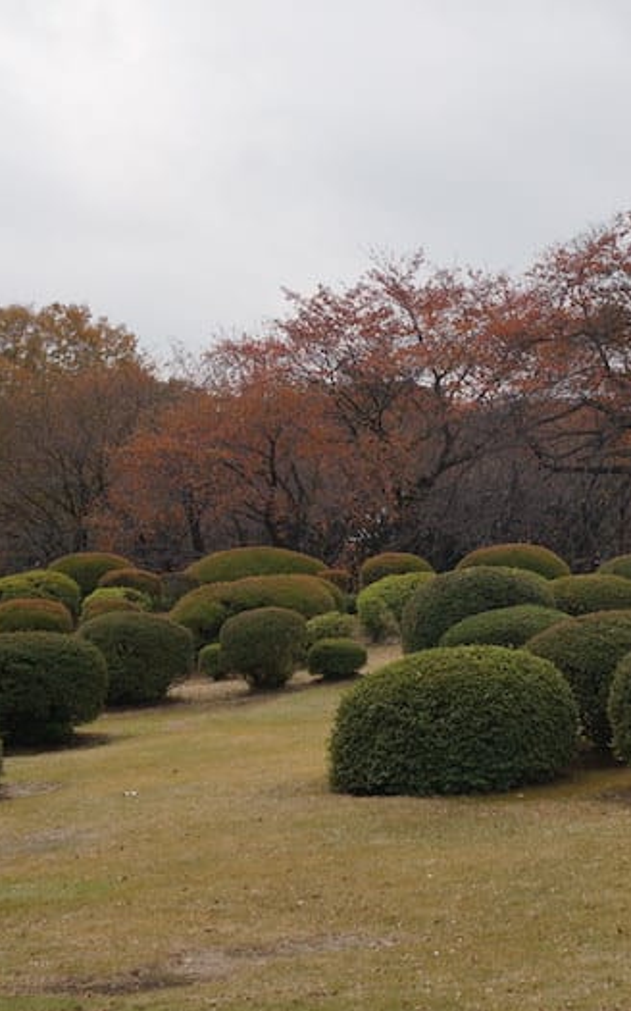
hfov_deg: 16.8
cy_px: 508
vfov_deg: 26.9
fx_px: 2113
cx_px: 539
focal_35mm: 77
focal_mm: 33
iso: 100
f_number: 8
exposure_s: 1/125
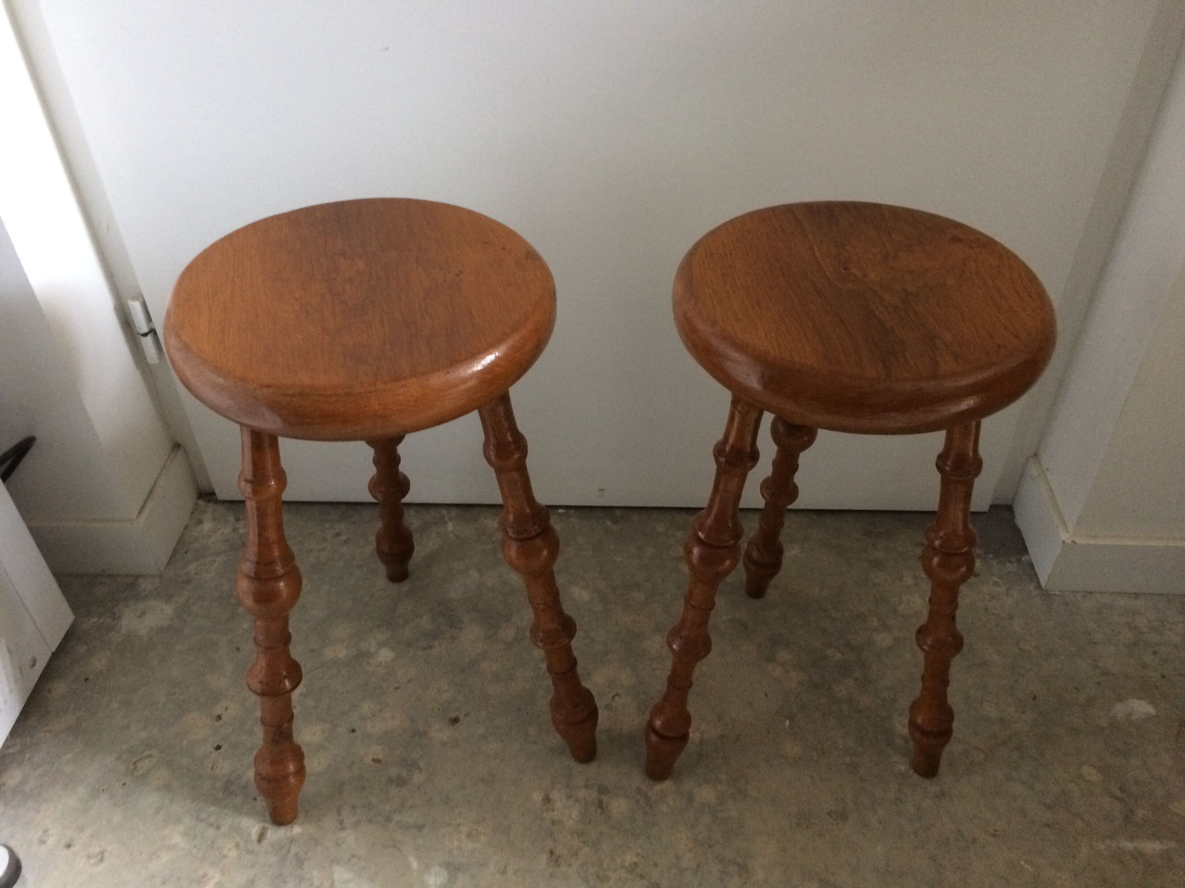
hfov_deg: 61.7
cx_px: 592
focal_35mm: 29
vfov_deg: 48.2
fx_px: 993
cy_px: 444
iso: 320
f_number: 2.2
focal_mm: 4.15
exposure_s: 1/17
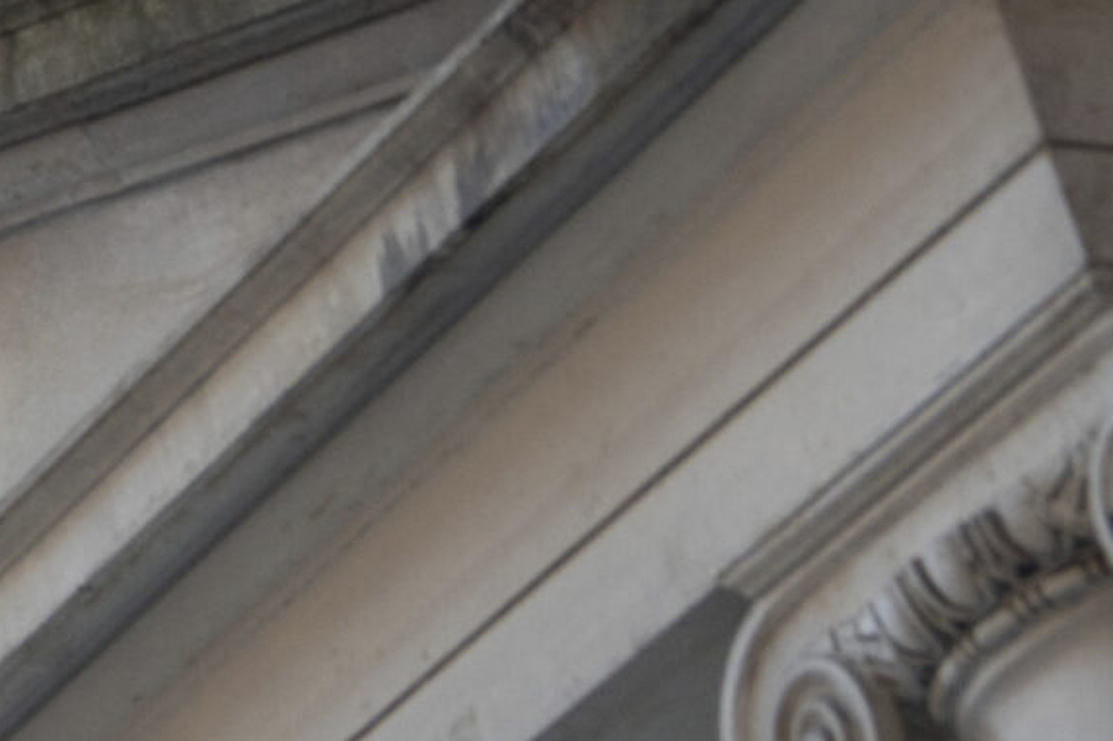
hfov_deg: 10.2
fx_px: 6088
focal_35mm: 197
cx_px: -446
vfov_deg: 6.8
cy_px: -616
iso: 400
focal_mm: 44
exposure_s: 1/500
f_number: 2.8
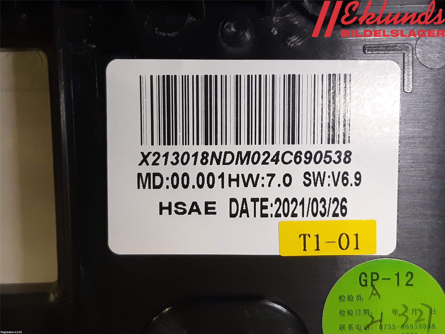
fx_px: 334
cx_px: 222
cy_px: 167
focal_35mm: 26
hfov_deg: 67.3
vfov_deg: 53.1
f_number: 1.7
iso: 200
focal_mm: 3.93
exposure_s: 1/50
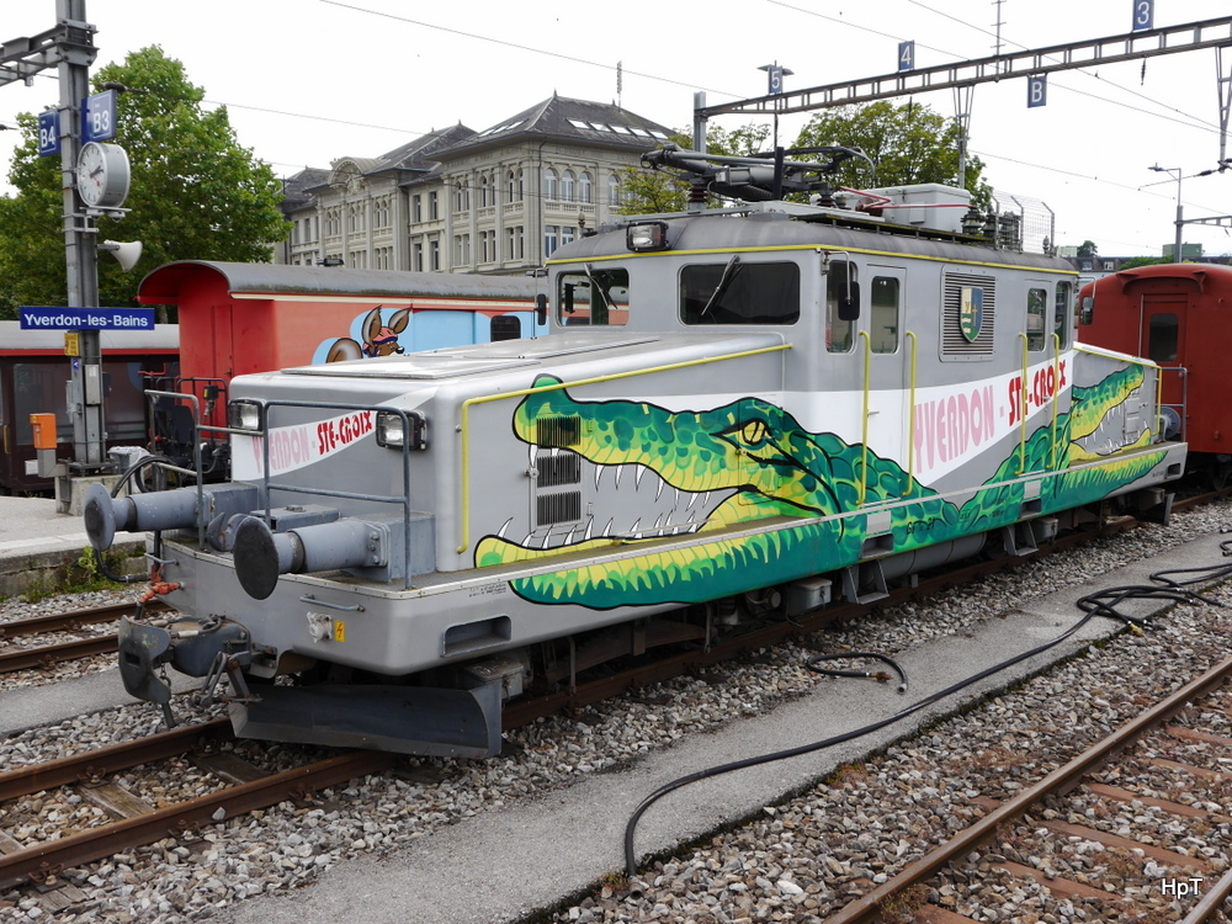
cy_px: 462
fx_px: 1210
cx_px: 616
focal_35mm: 34
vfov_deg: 41.8
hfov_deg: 54.0
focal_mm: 17
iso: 160
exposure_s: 1/250
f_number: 6.3
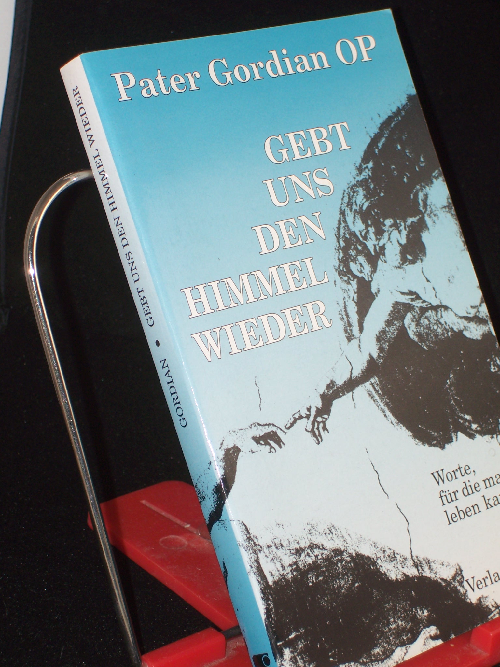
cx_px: 250
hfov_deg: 14.5
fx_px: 1964
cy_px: 334
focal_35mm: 102
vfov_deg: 19.3
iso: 80
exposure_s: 1/100
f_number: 4.6
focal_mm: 16.8
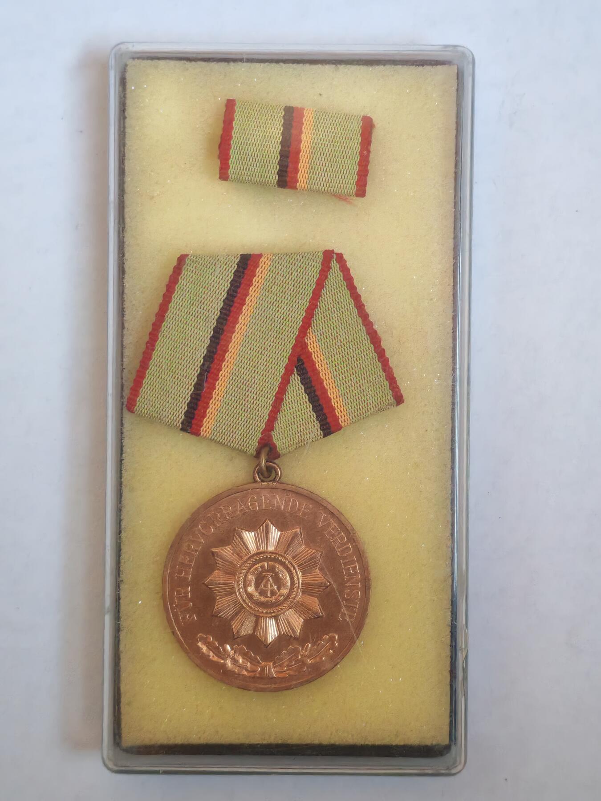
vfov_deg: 28.6
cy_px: 400
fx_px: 1574
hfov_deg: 21.6
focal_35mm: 68
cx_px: 300
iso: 800
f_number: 1.95
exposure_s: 1/33
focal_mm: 5.52
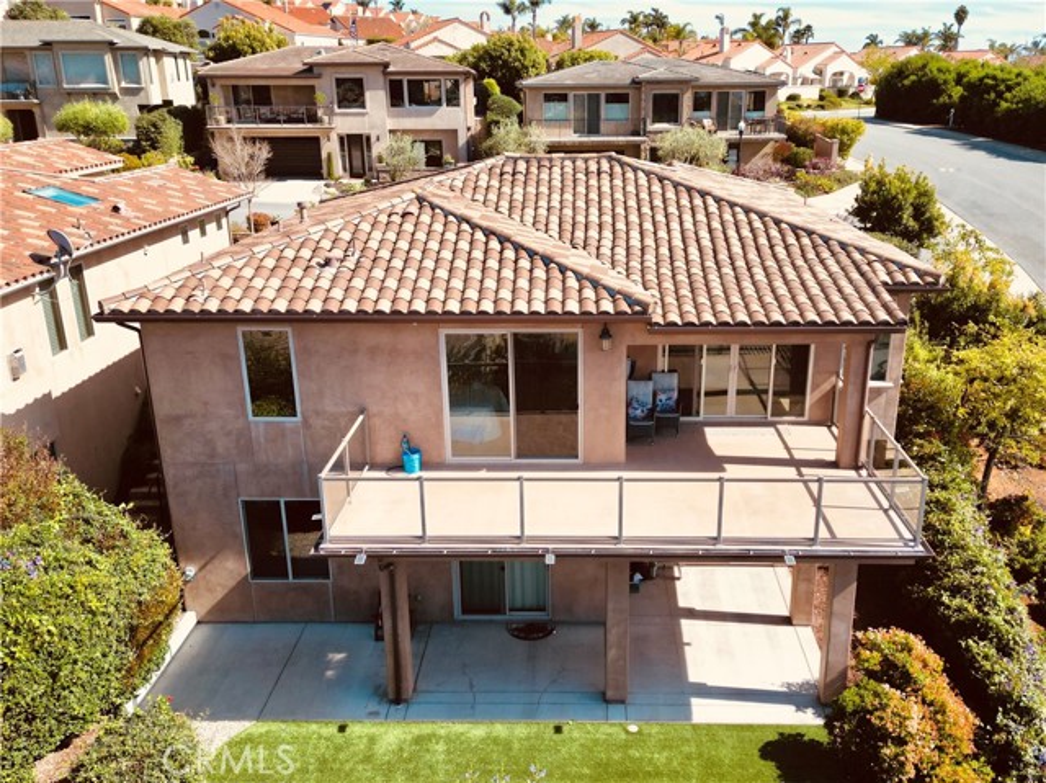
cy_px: 392
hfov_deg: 71.6
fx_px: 725
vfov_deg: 56.8
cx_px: 523
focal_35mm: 24
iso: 140
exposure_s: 1/2500
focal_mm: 6.72
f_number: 1.7
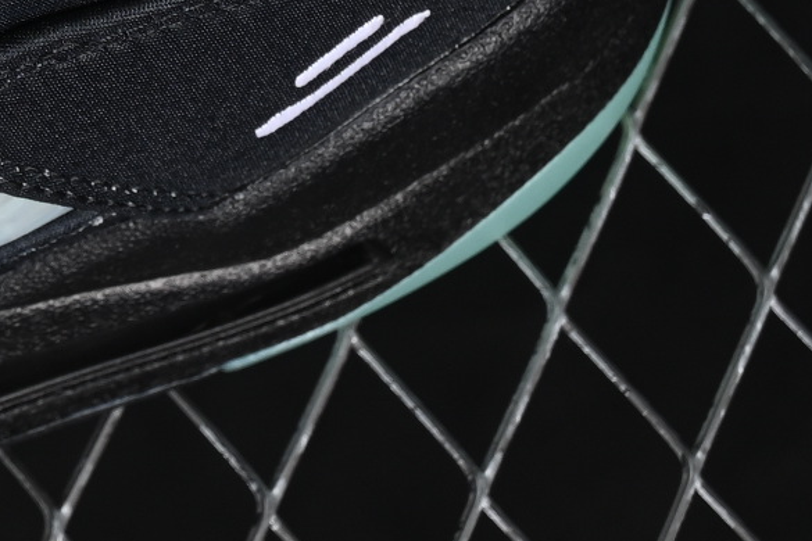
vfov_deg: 3.8
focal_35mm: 357
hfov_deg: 5.7
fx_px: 8052
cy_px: -426
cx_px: -777
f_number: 6.3
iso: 160
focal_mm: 50
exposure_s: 1/50
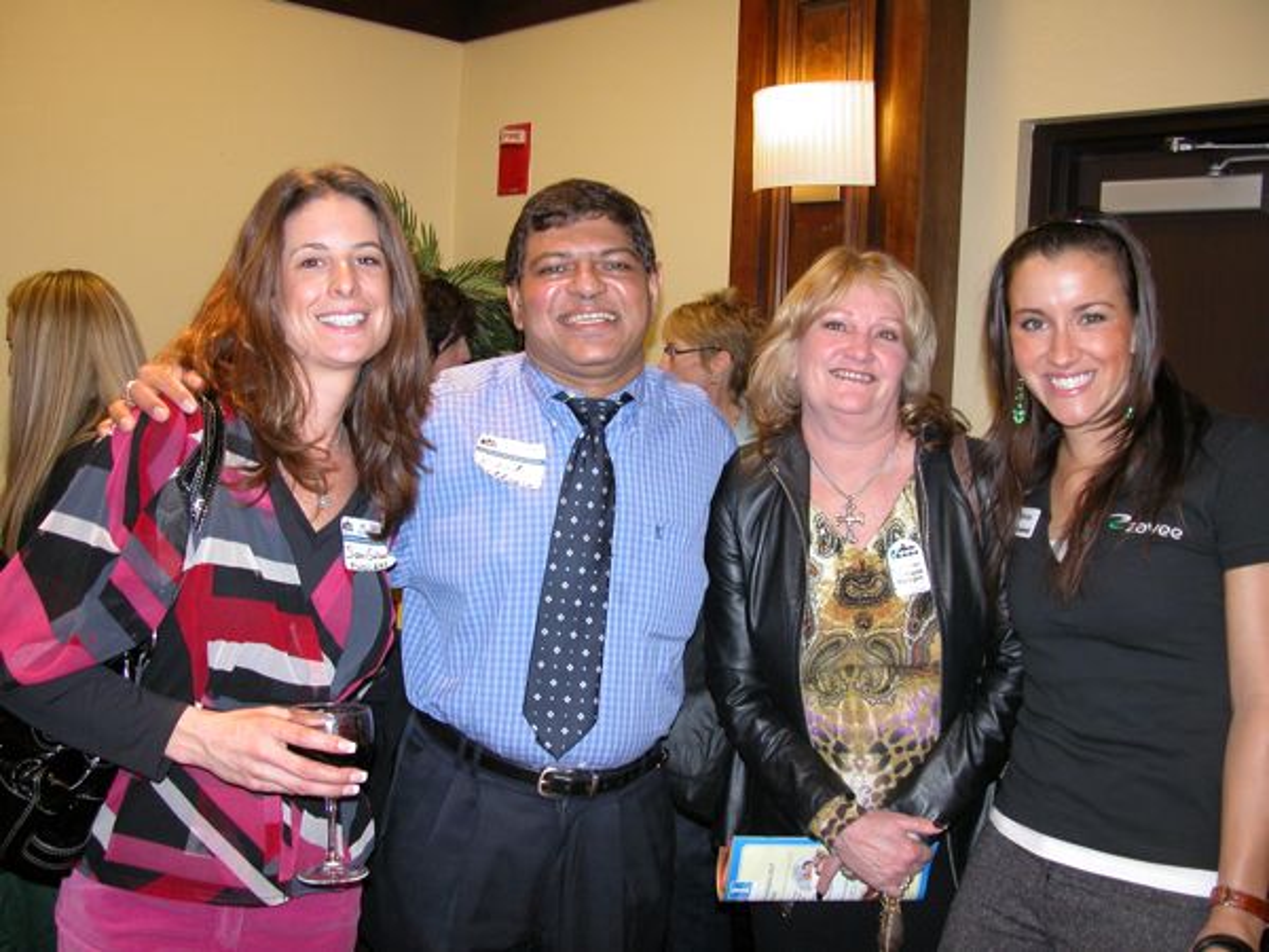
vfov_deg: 40.7
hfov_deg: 52.6
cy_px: 476
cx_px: 634
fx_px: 1283
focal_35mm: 35
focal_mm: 8.9
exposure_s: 1/60
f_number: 2.8
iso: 200
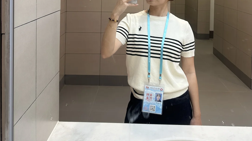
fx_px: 234
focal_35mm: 35
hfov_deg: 56.6
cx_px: 126
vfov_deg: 30.4
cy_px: -12
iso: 160
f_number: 1.78
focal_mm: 6.86
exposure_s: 1/100
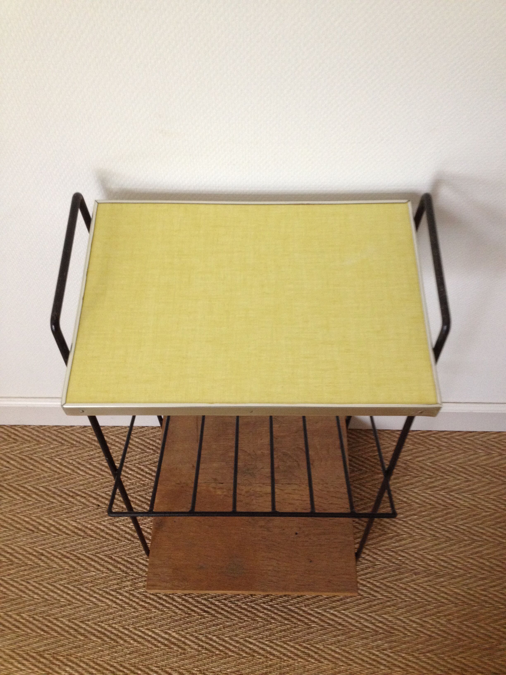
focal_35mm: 35
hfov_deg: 40.7
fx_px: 682
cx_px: 253
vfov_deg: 52.6
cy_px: 338
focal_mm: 4.28
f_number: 2.4
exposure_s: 1/20
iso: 200
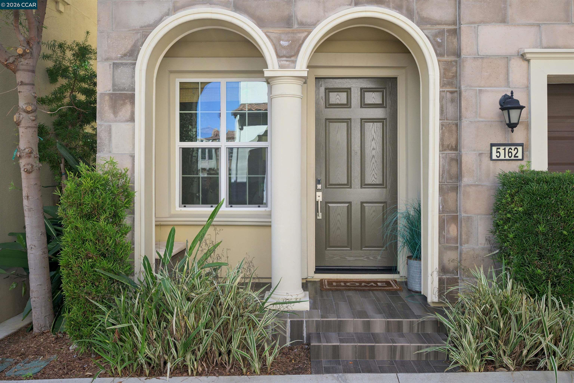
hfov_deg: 61.9
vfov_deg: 43.6
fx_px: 478
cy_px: 192
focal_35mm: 30
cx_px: 287
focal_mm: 30
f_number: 9
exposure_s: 1/250
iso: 400
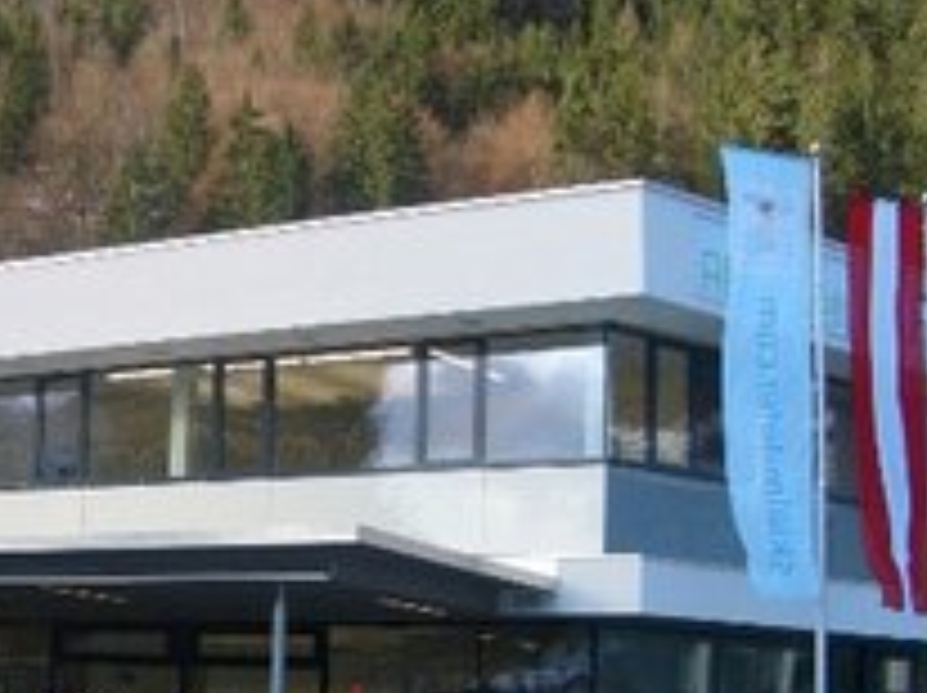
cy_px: 495
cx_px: 135
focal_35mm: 68
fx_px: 1819
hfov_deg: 27.8
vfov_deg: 21.4
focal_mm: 5.8
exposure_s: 1/320
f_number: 2.6
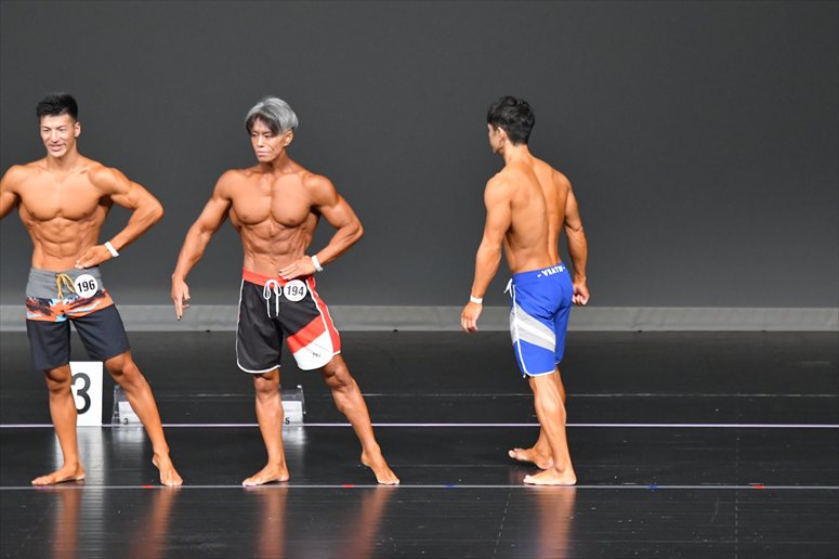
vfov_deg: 4.8
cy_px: 280
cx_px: 420
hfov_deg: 7.2
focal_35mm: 285
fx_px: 6639
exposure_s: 1/400
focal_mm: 190
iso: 5000
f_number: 5.6
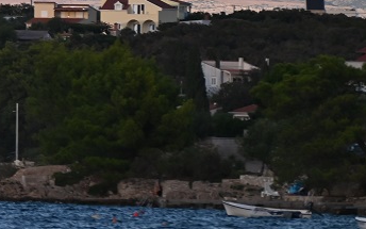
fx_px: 8449
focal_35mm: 847
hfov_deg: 2.5
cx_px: -307
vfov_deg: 1.6
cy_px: -123
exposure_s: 1/1000
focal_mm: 220
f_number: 5.3
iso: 400
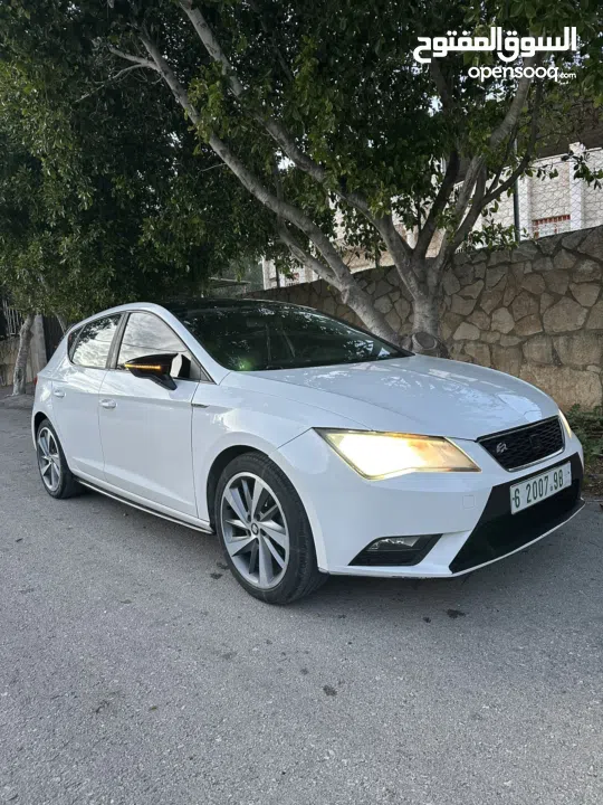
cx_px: 302
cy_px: 402
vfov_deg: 71.6
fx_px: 557
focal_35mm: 24
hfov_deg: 56.8
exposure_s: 1/50
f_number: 1.78
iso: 320
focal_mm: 6.86
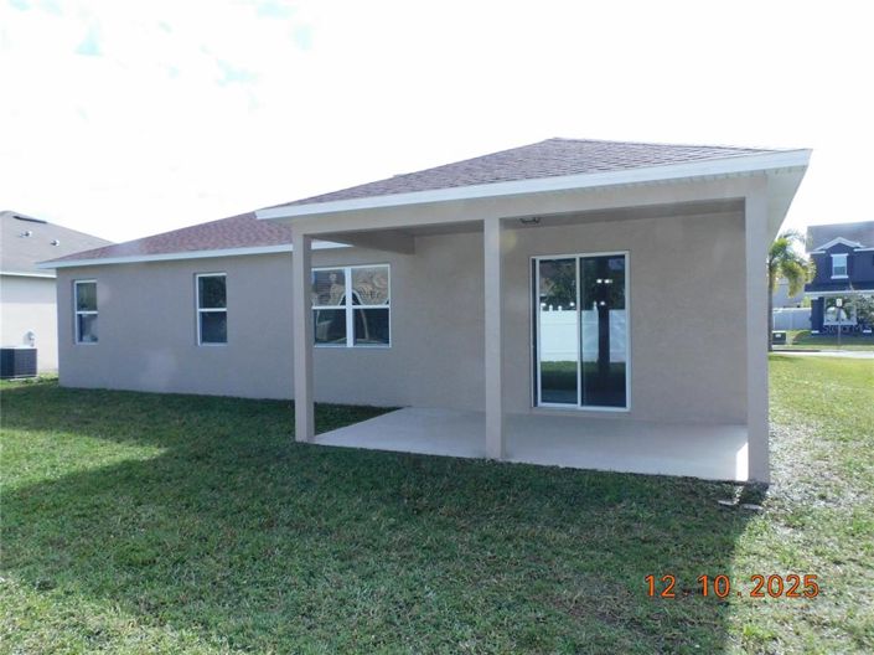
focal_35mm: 24
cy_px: 328
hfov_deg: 71.6
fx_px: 606
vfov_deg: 56.8
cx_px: 437
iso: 400
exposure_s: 1/1600
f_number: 4.2
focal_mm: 4.3
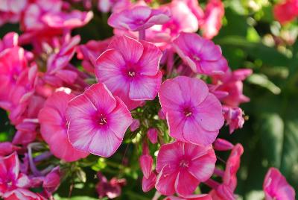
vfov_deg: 19.0
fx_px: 597
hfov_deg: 28.0
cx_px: 149
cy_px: 100
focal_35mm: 72
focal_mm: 48
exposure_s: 1/60
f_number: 8
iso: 200
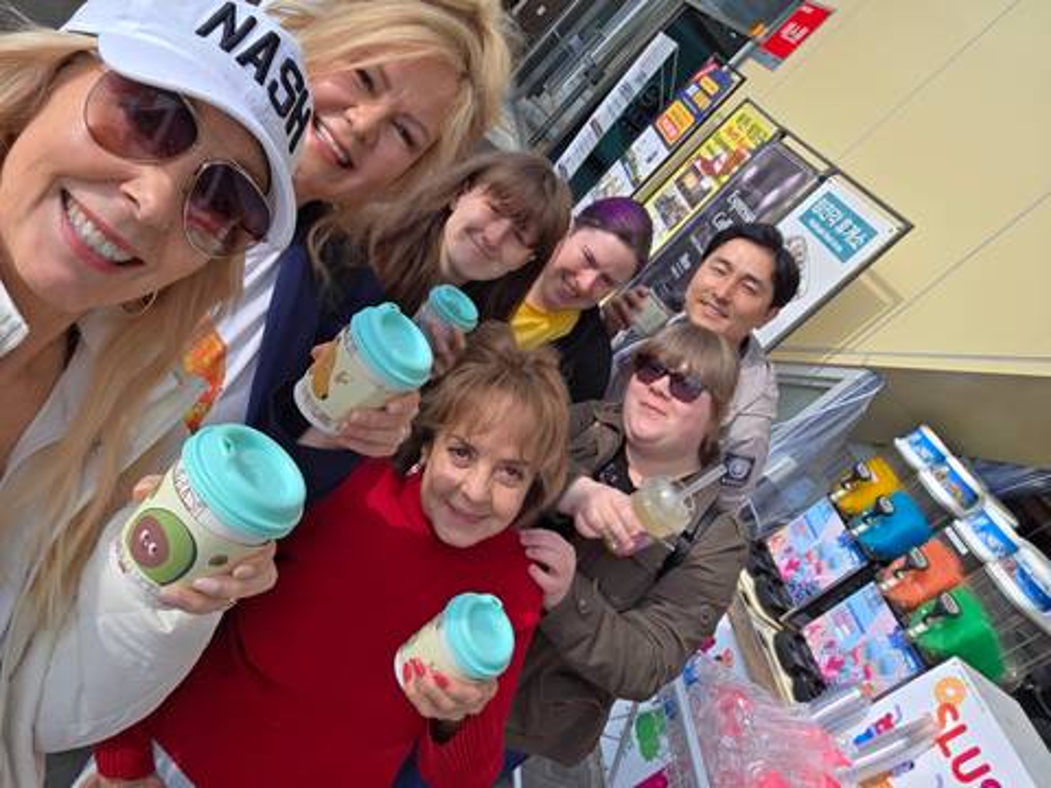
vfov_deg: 54.9
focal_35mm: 25
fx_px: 759
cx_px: 526
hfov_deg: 69.4
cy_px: 394
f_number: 2.2
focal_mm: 3.3
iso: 25
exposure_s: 1/550
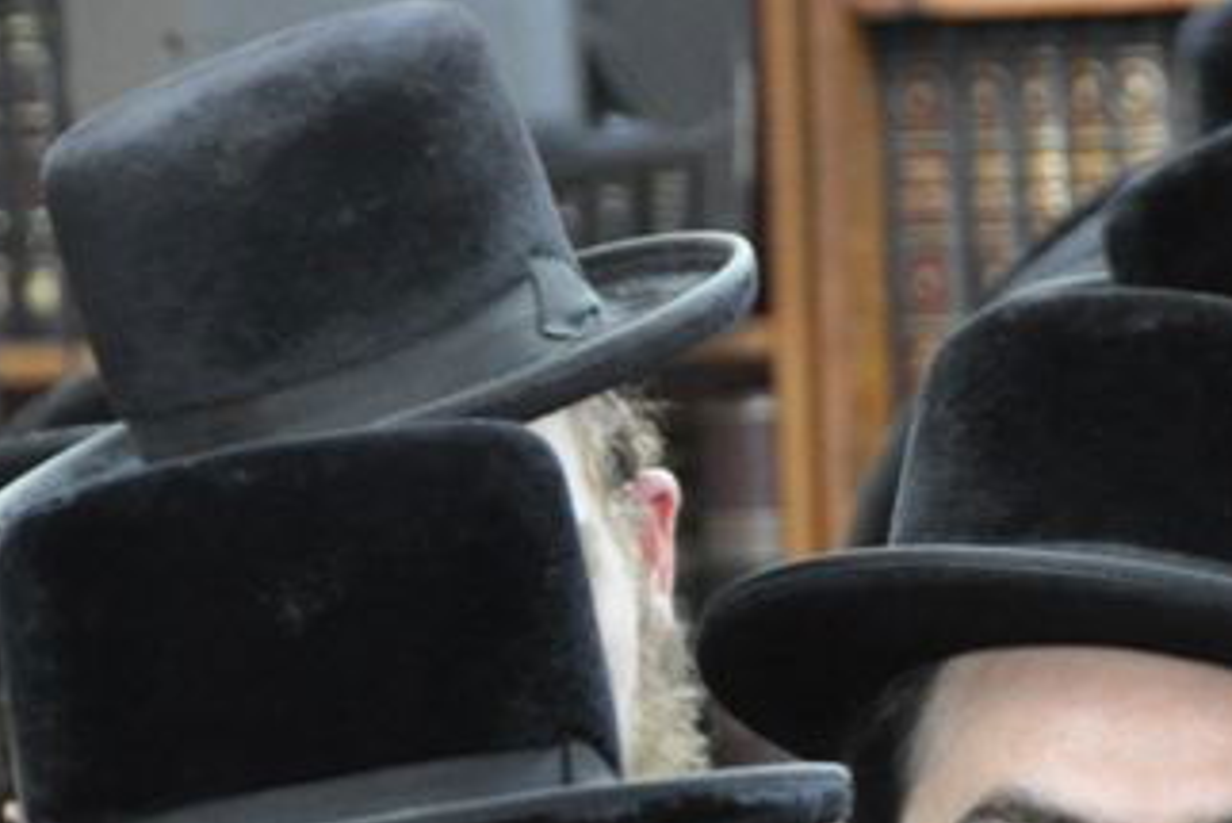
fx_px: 14687
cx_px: 429
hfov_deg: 4.8
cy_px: 1267
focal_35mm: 429
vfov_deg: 3.2
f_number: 5.3
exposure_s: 1/15
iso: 1600
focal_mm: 90
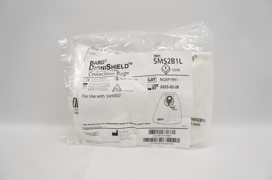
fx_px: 204
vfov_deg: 47.8
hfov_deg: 67.4
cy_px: 90
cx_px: 136
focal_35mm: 27
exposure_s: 1/200
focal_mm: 18
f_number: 6.3
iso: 800
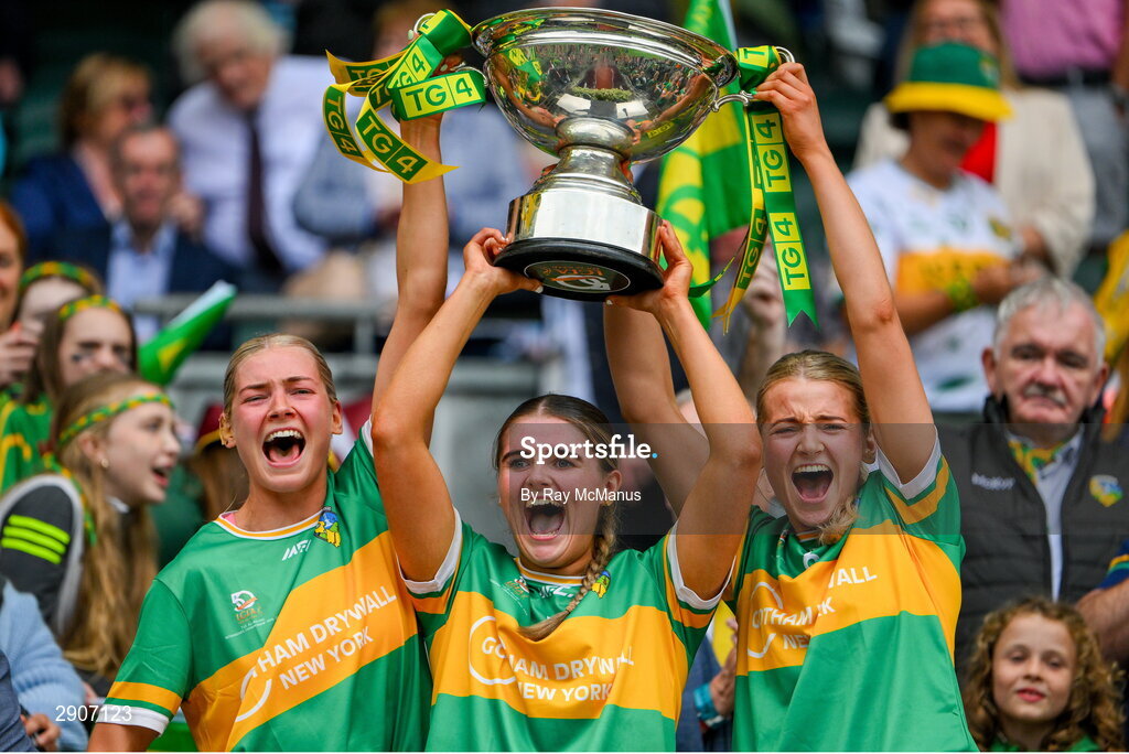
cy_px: 377
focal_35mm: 400
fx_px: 12551
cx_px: 564
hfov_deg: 5.2
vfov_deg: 3.4
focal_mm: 400
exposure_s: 1/1600
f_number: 4.5
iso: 1250
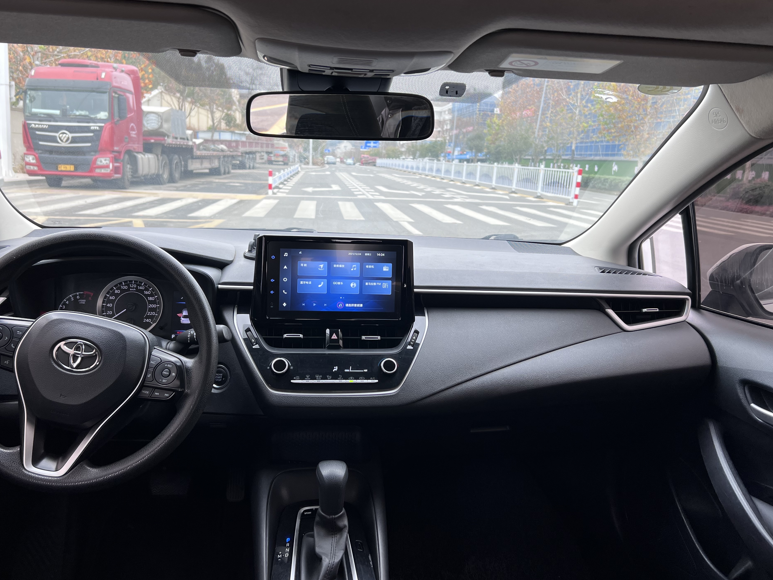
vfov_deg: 49.7
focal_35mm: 28
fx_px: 625
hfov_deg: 63.4
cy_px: 269
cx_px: 365
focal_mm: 5.7
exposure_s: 1/121
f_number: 1.5
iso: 50
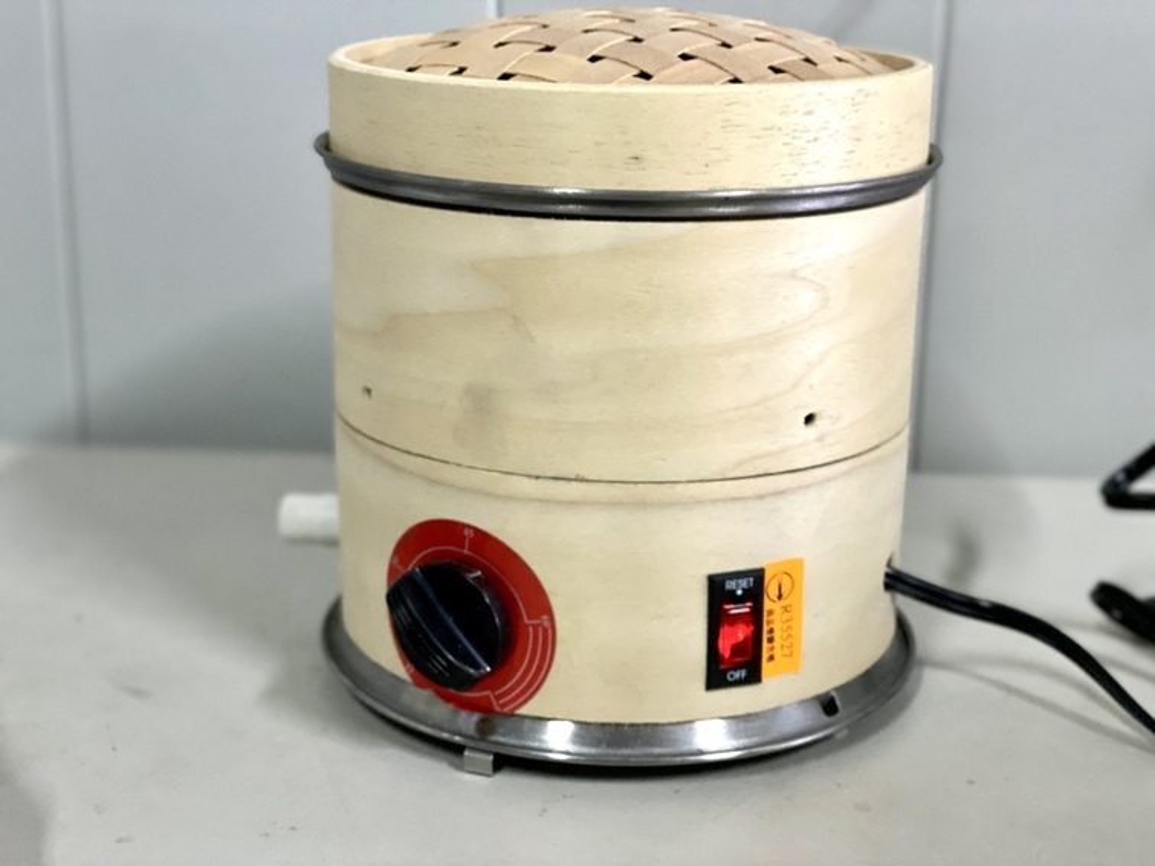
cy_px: 433
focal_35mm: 52
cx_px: 578
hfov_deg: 36.8
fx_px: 1735
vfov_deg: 28.0
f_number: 2
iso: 320
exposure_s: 1/40
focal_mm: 6
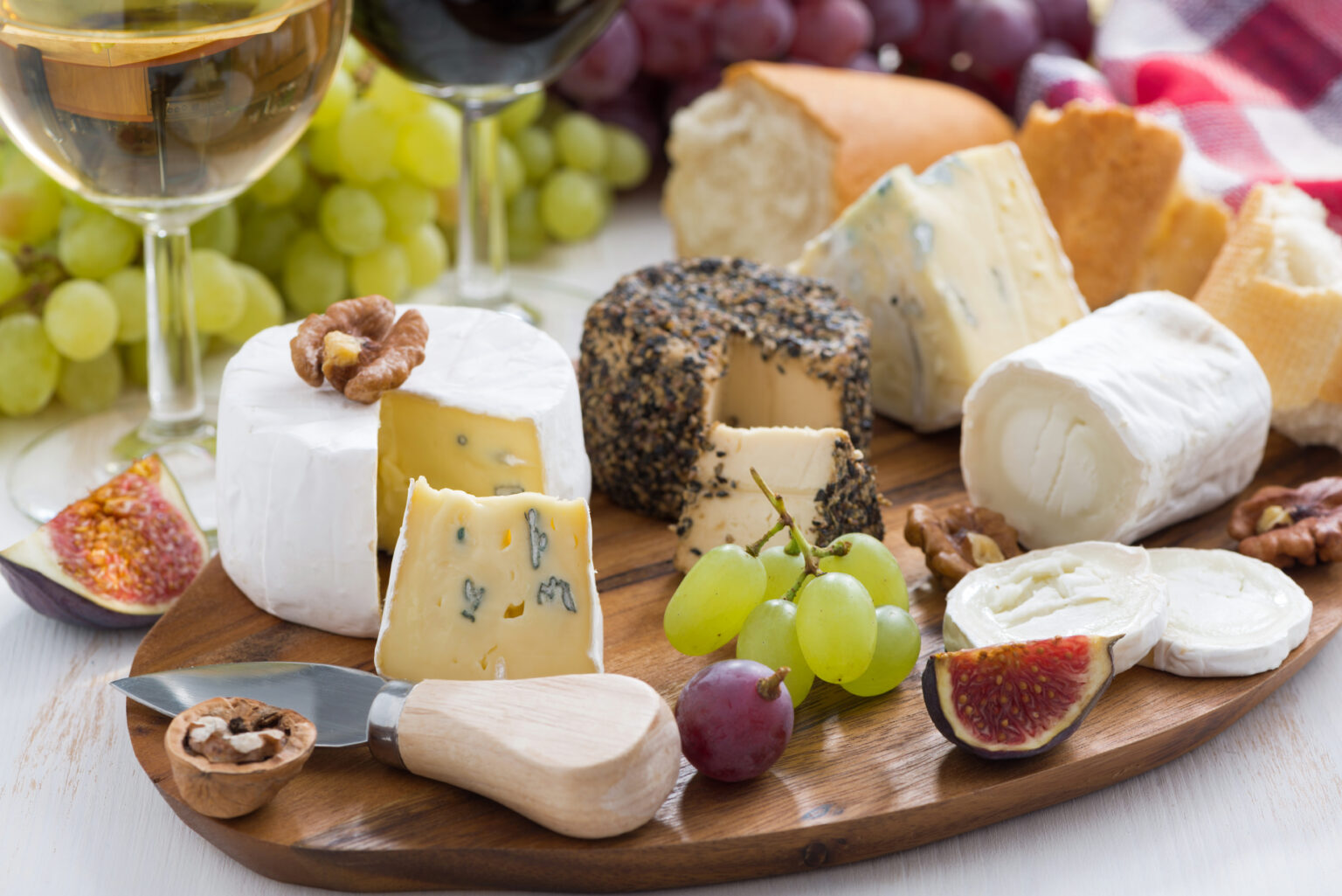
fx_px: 3915
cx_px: 671
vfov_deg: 13.0
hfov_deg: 19.5
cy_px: 448
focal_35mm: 105
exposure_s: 1/125
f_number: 10
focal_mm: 105
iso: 125
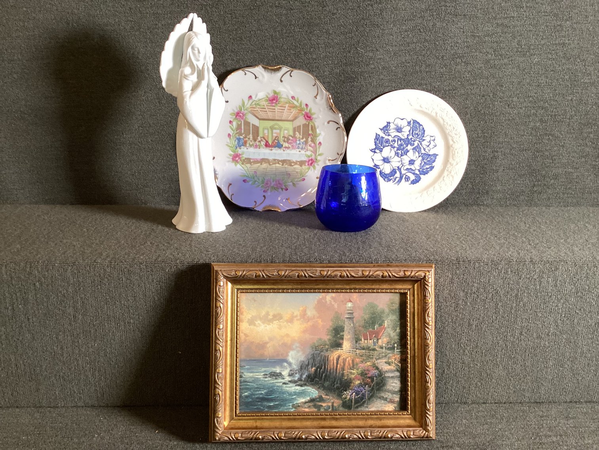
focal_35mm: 31
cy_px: 225
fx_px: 536
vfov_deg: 45.4
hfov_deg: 58.3
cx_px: 300
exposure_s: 1/60
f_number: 2.4
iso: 160
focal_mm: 3.3
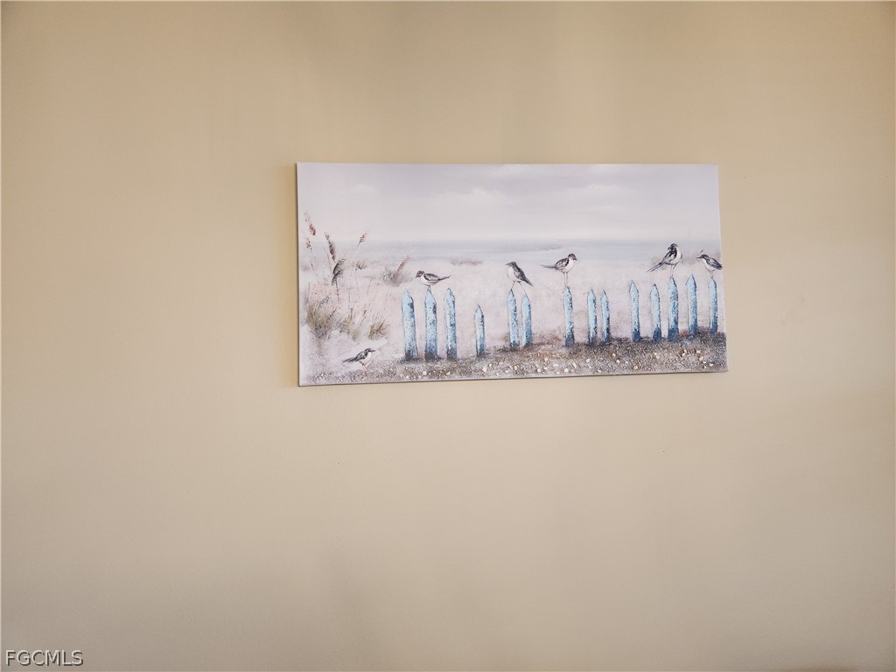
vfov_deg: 58.9
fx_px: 595
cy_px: 336
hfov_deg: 73.9
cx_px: 448
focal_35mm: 23
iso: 100
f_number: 1.8
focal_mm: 5.4
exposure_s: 1/120
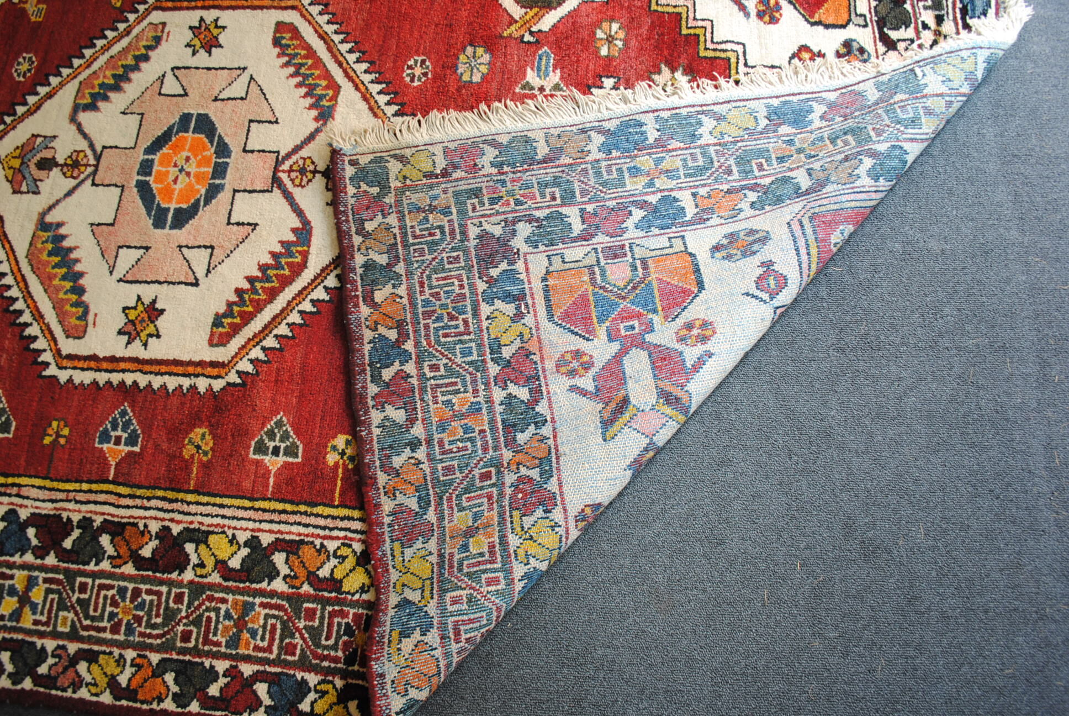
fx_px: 803
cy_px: 358
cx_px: 534
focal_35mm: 27
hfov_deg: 67.3
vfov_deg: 48.0
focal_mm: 18
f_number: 3.5
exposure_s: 1/40
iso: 200
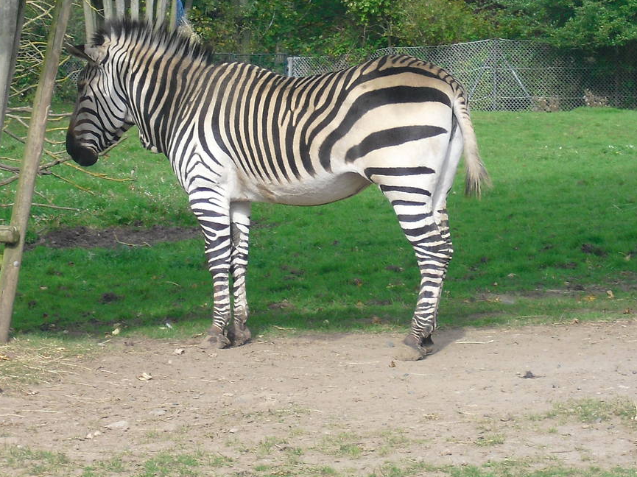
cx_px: 323
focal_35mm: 198
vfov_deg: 7.5
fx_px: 3642
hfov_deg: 10.0
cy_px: 191
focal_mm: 18.9
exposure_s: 1/160
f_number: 5.6
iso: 100
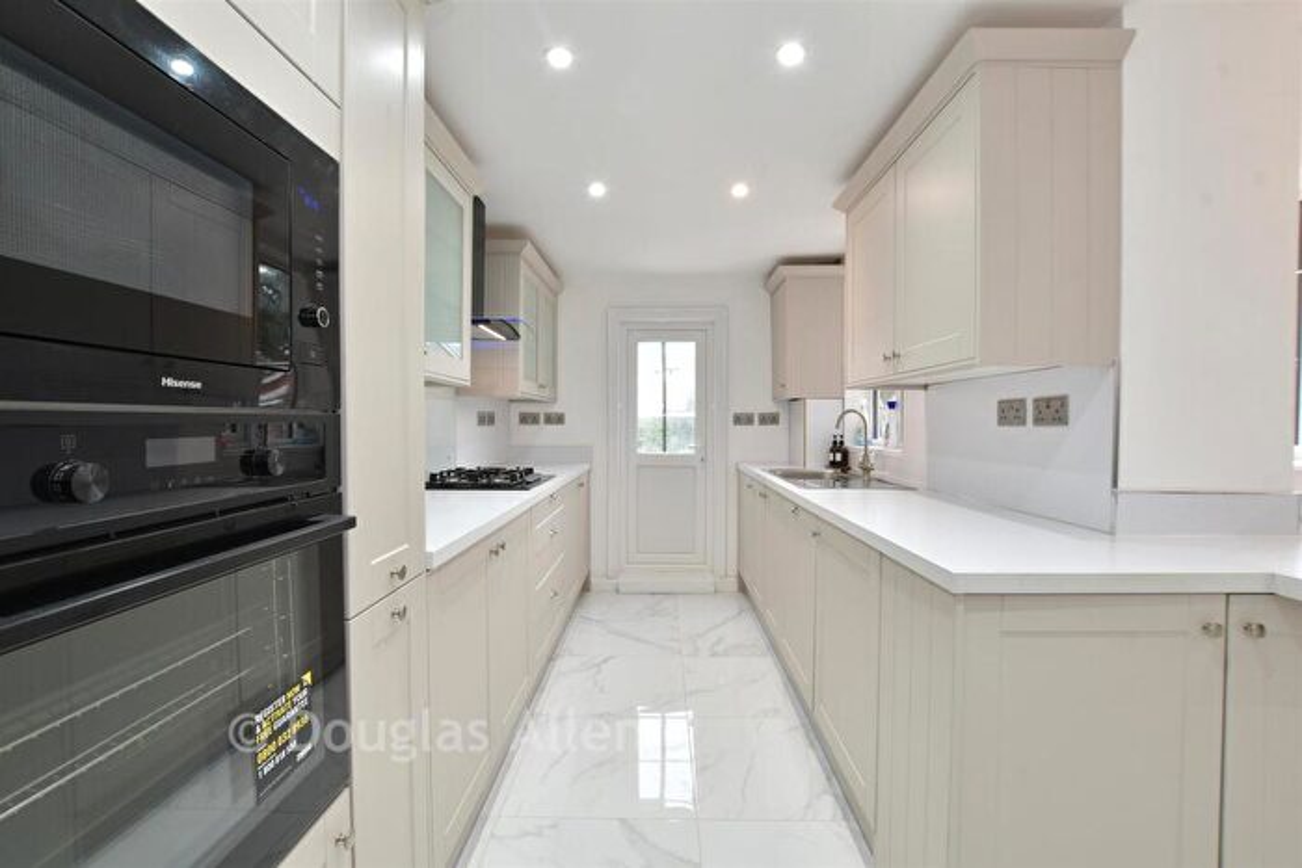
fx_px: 543
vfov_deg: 77.4
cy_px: 434
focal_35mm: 15
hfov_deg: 100.4
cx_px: 651
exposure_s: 1/3
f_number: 8
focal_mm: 10
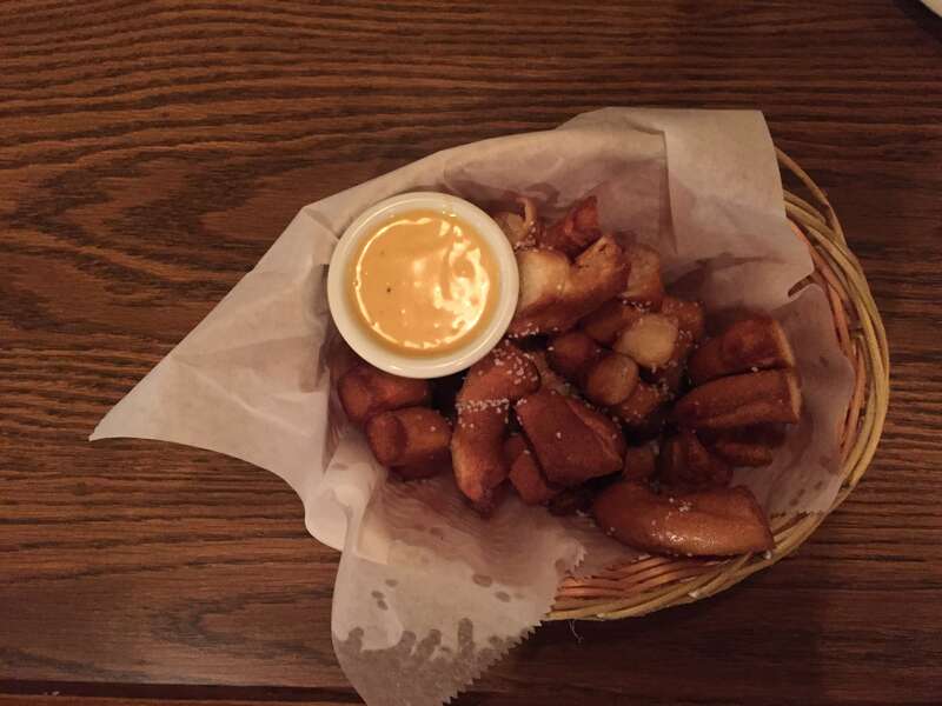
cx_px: 471
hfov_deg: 61.7
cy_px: 353
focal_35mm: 29
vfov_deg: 48.2
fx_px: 789
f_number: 2.2
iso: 320
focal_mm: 4.15
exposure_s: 1/15
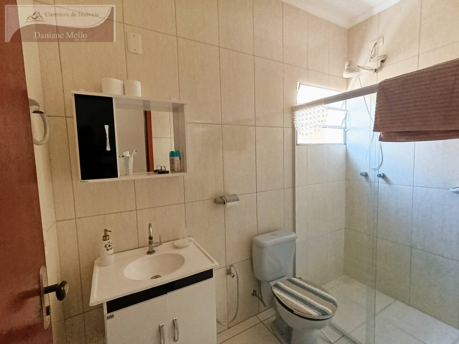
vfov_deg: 78.1
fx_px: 212
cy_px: 172
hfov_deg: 94.5
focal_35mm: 16
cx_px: 230
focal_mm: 1.65
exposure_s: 1/60
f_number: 2.2
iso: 400
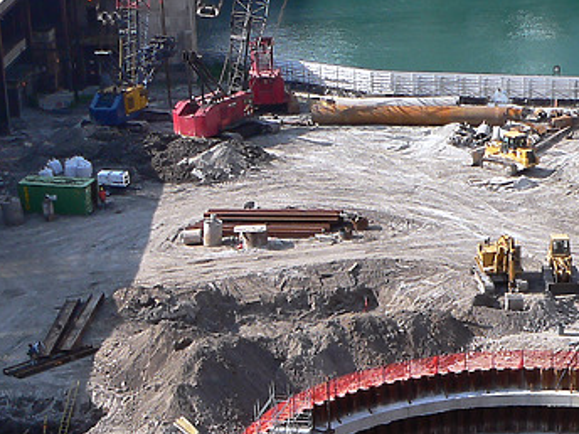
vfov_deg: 14.2
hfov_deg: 19.0
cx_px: 478
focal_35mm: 102
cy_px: 468
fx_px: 1706
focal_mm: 6.5
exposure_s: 1/400
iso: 80
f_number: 4
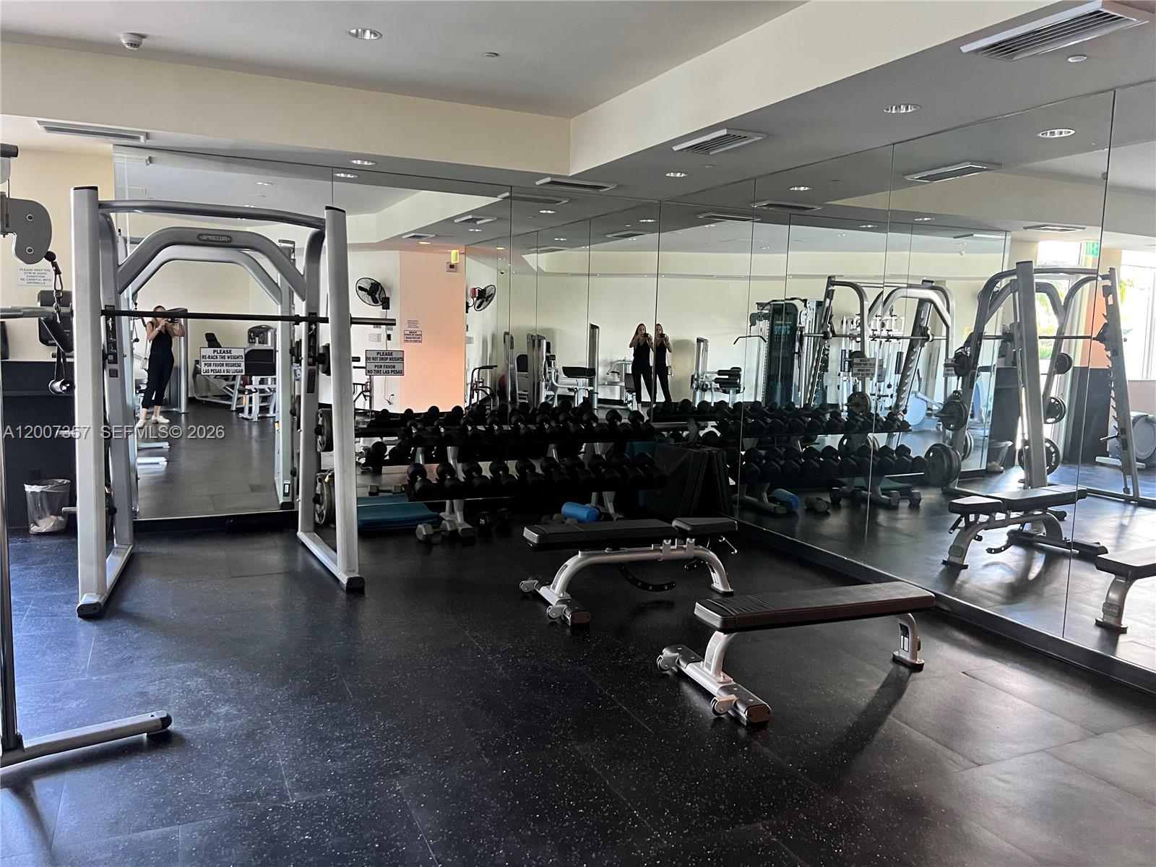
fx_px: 868
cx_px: 578
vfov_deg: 53.1
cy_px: 434
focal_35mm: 26
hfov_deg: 67.3
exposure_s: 1/60
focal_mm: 5.7
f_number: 1.5
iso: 500
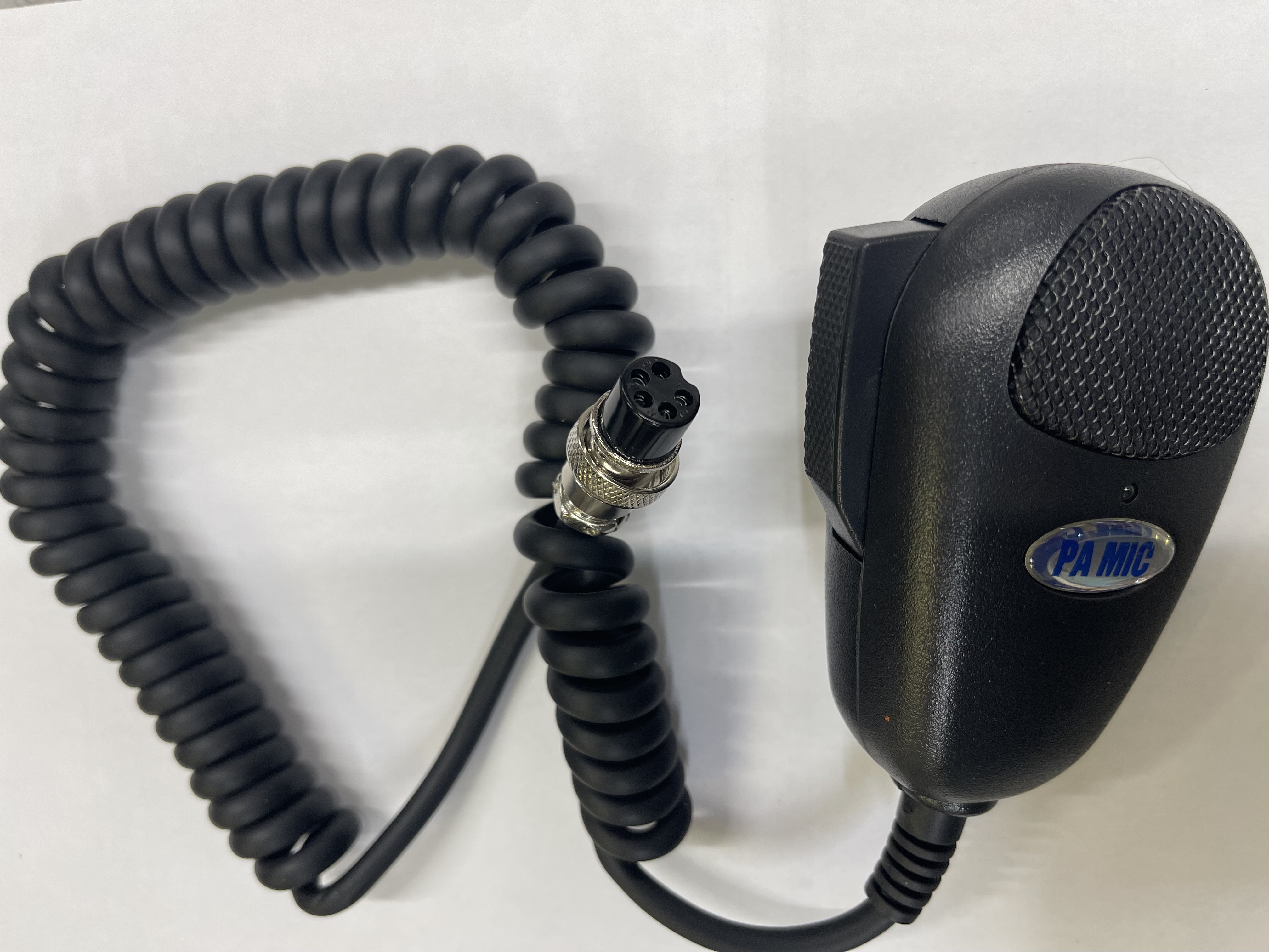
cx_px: 634
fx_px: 953
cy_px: 476
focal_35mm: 26
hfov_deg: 67.3
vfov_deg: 53.1
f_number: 1.6
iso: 80
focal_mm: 5.1
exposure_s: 1/120
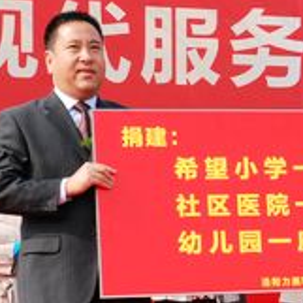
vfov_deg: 9.1
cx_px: 427
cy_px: 250
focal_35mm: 192
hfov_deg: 8.9
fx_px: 1901
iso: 640
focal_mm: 44
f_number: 10
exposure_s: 1/400
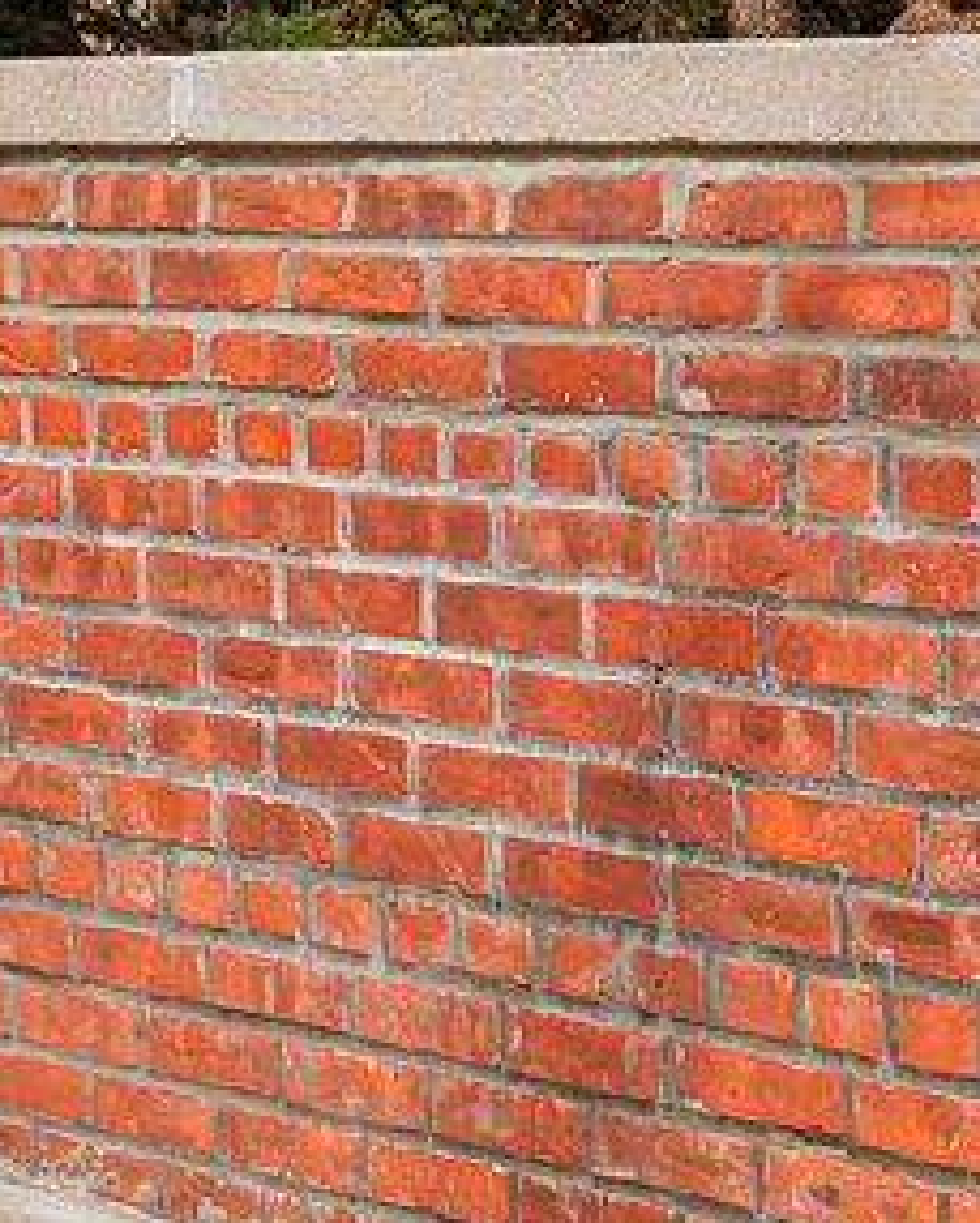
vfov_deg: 20.2
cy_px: 331
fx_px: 3406
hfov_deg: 16.3
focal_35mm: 94
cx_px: 680
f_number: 8
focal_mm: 14
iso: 400
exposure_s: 1/800
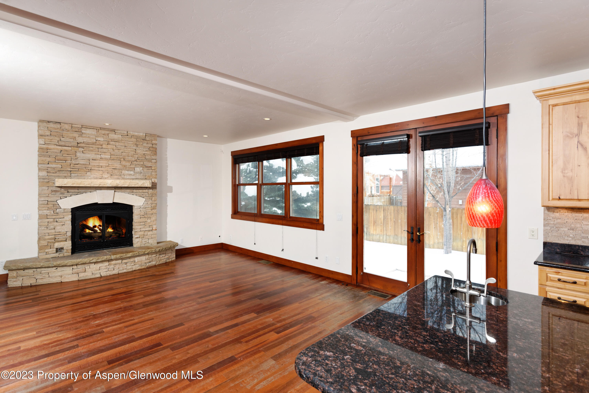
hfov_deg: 93.3
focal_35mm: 17
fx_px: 278
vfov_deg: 70.5
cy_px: 196
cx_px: 294
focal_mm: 17
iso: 500
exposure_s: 1/200
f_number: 8
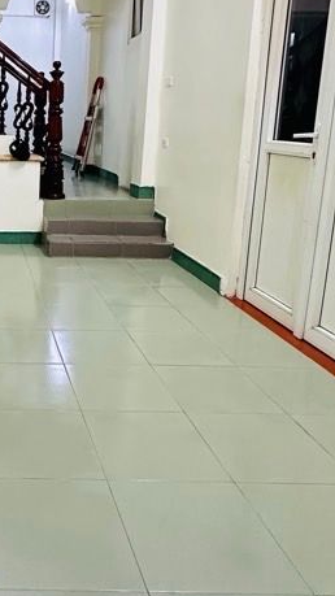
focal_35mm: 34
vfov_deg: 57.2
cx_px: -29
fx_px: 537
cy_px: 217
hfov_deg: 31.0
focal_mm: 2.22
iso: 400
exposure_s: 1/50
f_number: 2.2
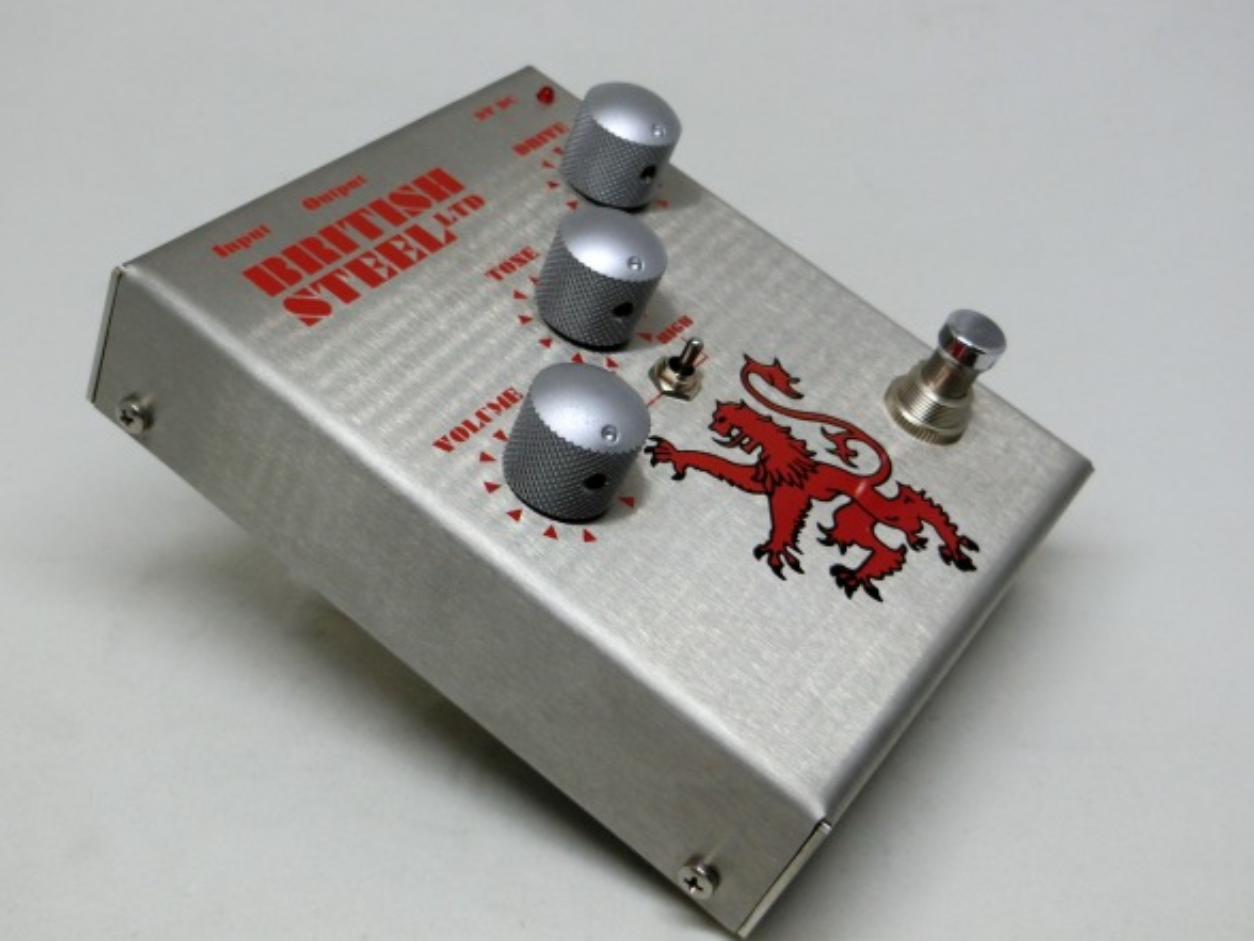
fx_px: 1775
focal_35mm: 49
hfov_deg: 38.9
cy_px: 440
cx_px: 601
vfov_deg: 29.7
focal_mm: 8
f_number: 4.4
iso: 125
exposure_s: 1/125
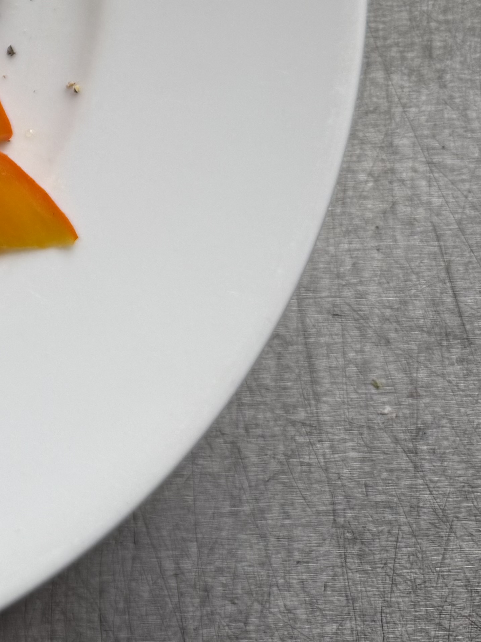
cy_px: -23
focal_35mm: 72
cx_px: -354
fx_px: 1334
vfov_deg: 25.5
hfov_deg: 17.2
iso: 100
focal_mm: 6.76
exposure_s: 1/100
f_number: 1.78
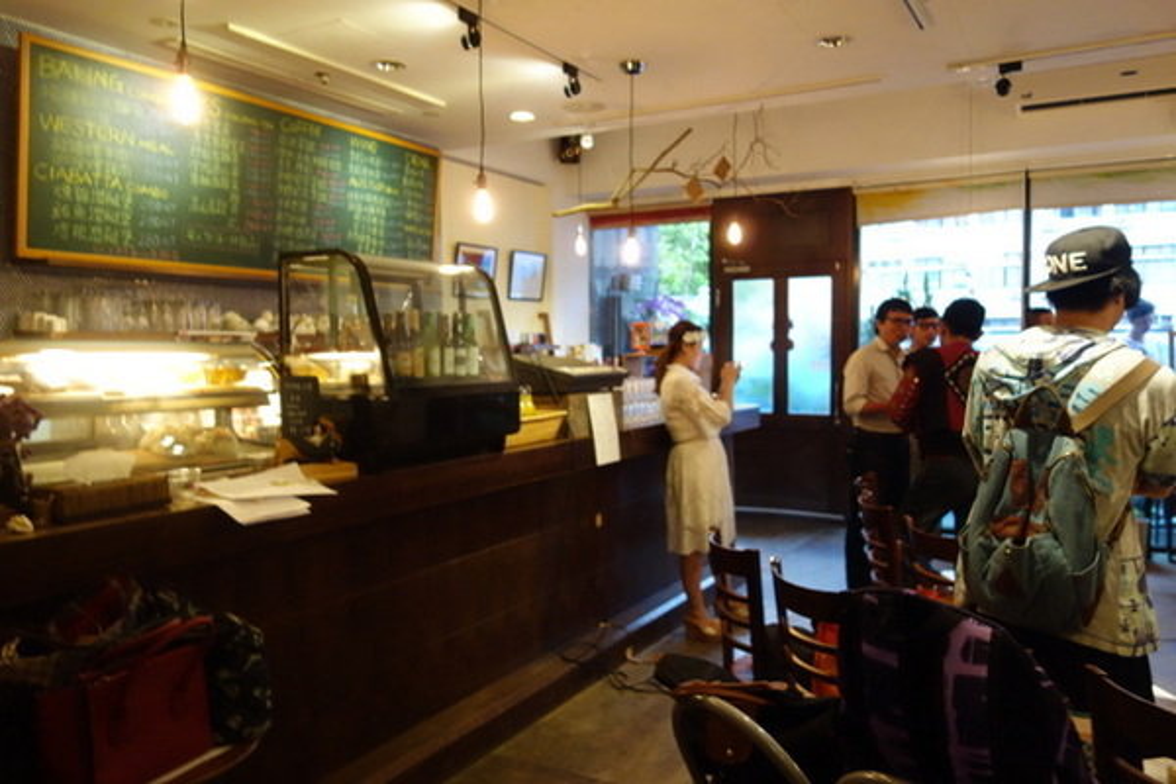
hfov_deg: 65.5
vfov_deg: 46.4
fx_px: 915
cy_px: 392
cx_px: 588
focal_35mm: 28
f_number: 1.8
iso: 800
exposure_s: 1/50
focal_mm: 10.4
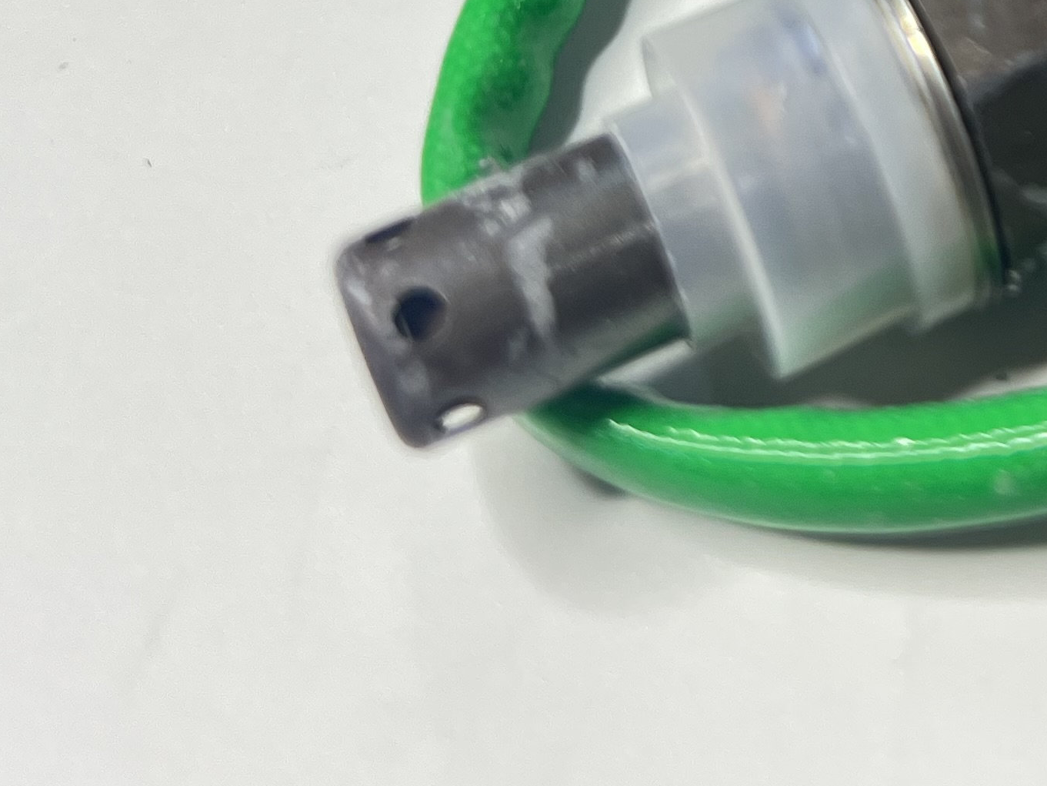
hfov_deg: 22.7
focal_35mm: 77
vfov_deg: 17.5
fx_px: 2329
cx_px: 1349
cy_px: -342
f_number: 1.5
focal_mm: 5.7
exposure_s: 1/121
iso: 100
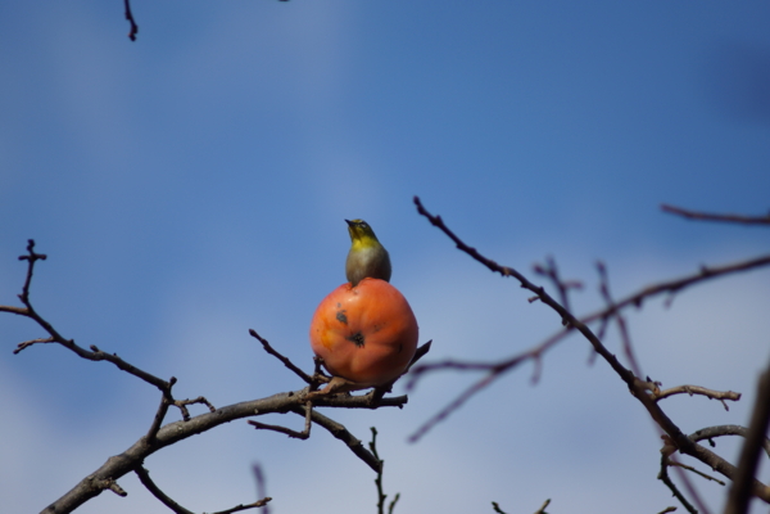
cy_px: 257
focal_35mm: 300
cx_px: 385
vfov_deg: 4.6
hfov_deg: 6.9
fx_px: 6416
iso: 100
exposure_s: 1/800
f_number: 4.5
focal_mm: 200
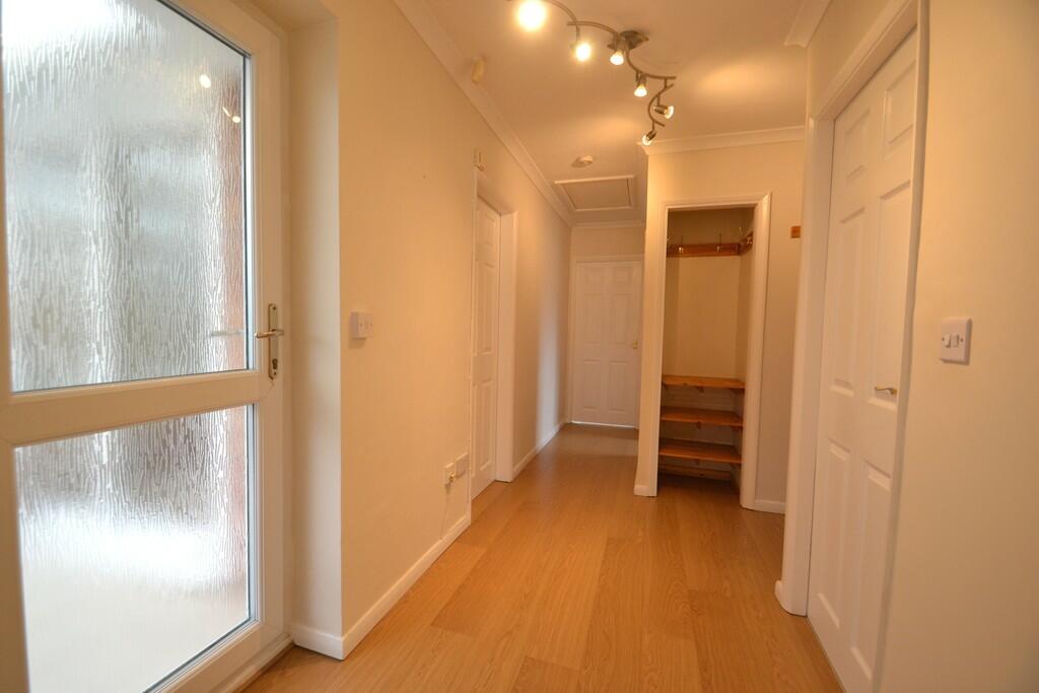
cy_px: 346
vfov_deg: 77.3
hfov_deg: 100.4
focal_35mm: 15
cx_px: 520
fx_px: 433
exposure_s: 1/60
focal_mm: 10
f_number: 3.5
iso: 450
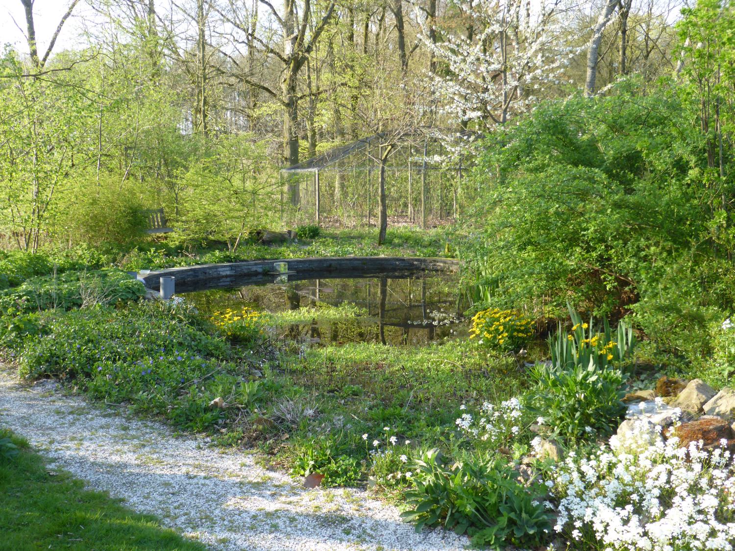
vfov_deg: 36.0
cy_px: 276
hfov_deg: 46.8
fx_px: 849
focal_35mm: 40
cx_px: 368
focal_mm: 6.9
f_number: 3.9
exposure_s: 1/100
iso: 100
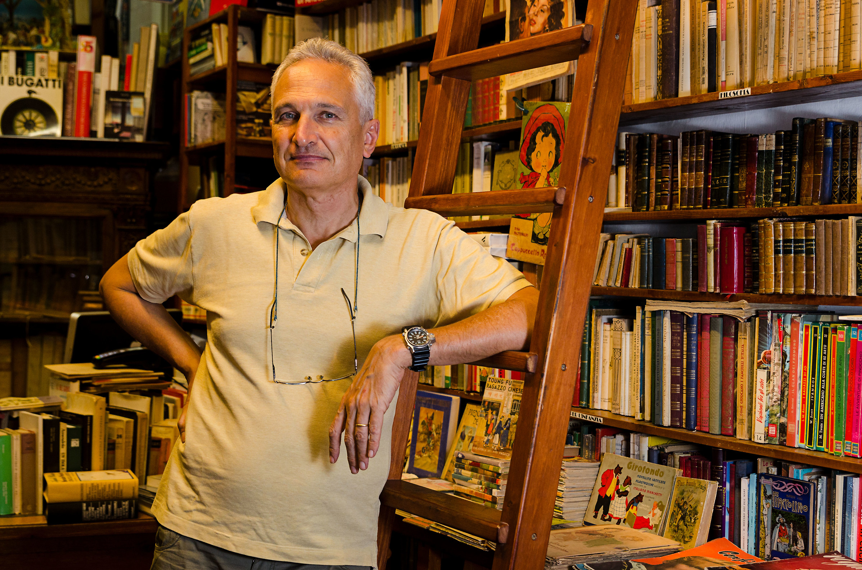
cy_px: 285
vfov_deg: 26.4
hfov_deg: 39.0
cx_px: 431
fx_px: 1218
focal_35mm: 51
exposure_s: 1/125
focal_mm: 34
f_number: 4
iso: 320
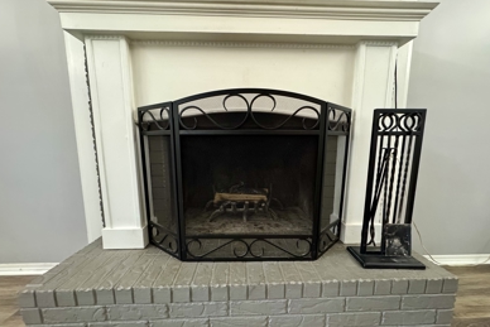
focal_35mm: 15
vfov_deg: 77.3
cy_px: 175
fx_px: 204
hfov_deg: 100.4
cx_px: 249
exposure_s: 1/60
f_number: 2.2
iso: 1250
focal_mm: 2.22
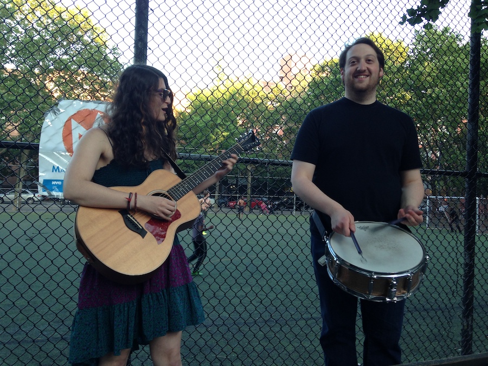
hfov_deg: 55.4
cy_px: 183
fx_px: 465
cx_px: 244
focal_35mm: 33
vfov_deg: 42.9
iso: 64
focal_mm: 4.13
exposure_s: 1/60
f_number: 2.4
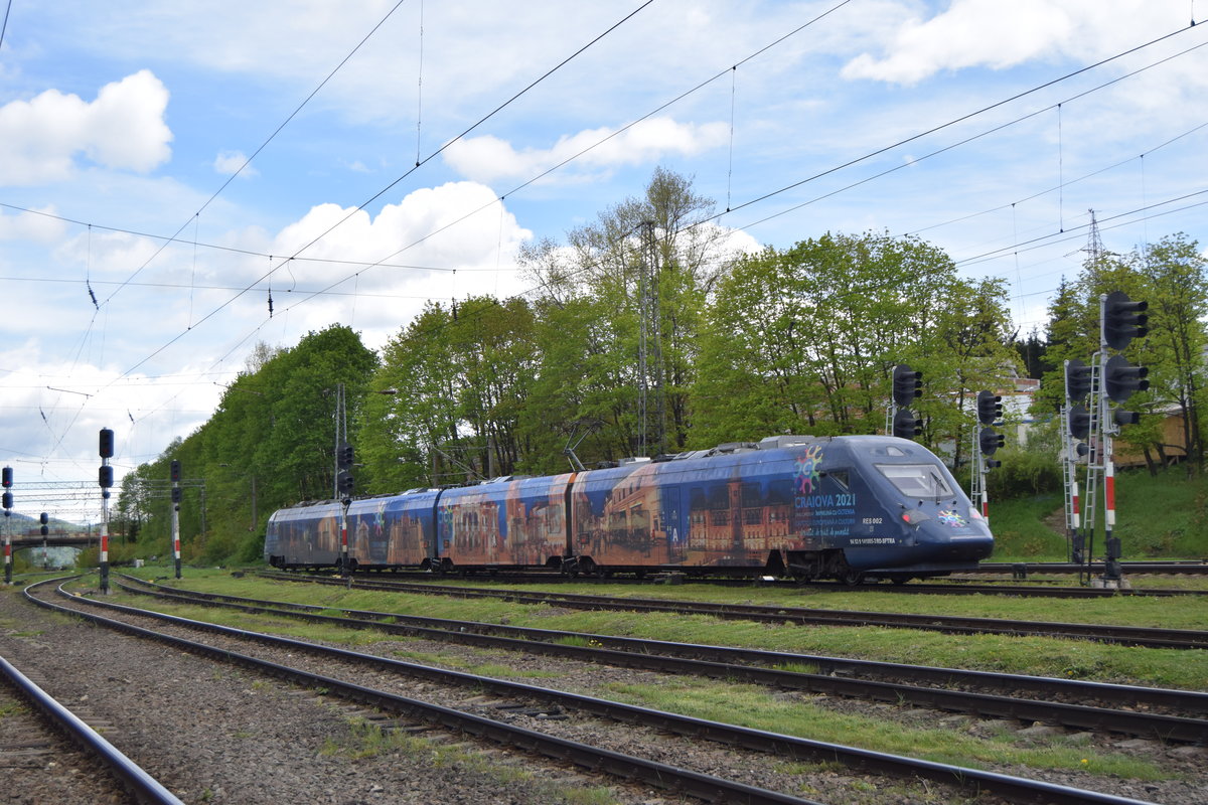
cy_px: 402
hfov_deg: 43.6
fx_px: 1510
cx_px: 604
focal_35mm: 45
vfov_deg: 29.9
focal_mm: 30
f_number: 5.6
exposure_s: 1/1250
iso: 400
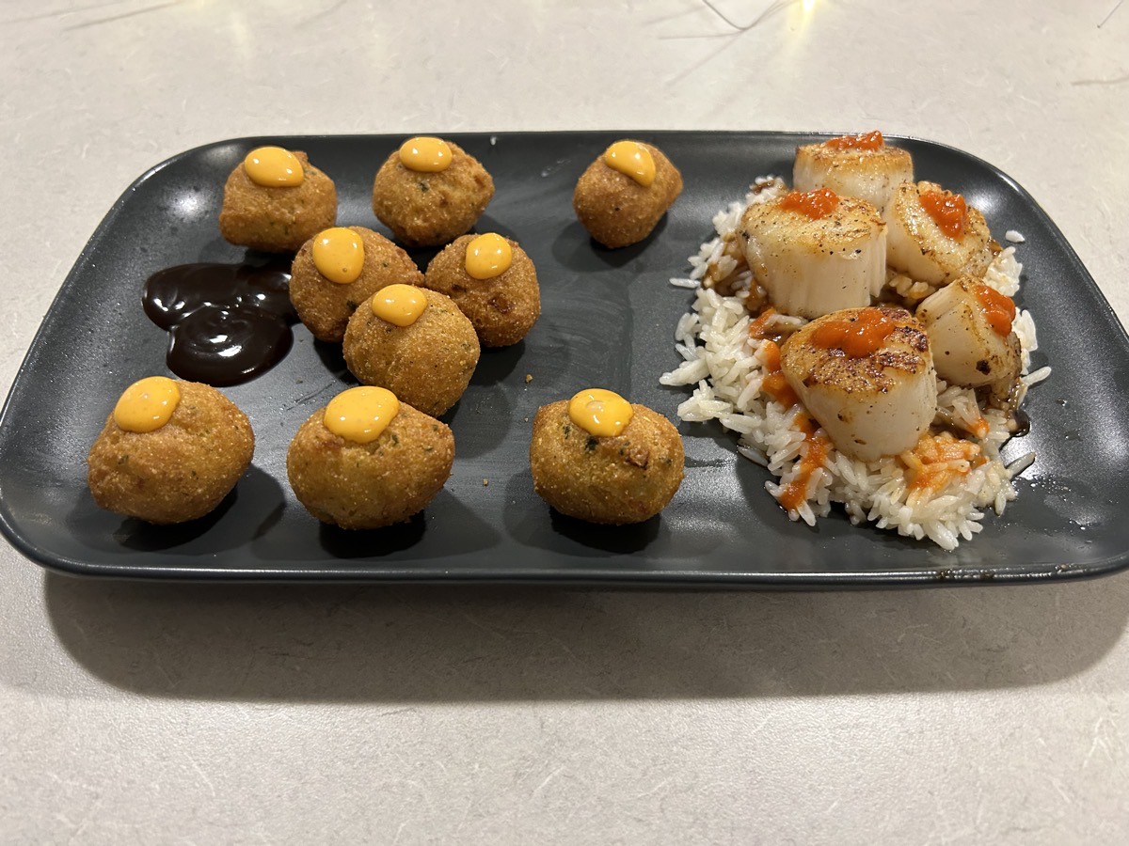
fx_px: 848
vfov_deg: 53.1
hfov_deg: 67.3
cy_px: 423
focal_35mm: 26
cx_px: 564
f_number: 1.5
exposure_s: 1/60
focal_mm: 5.7
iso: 250
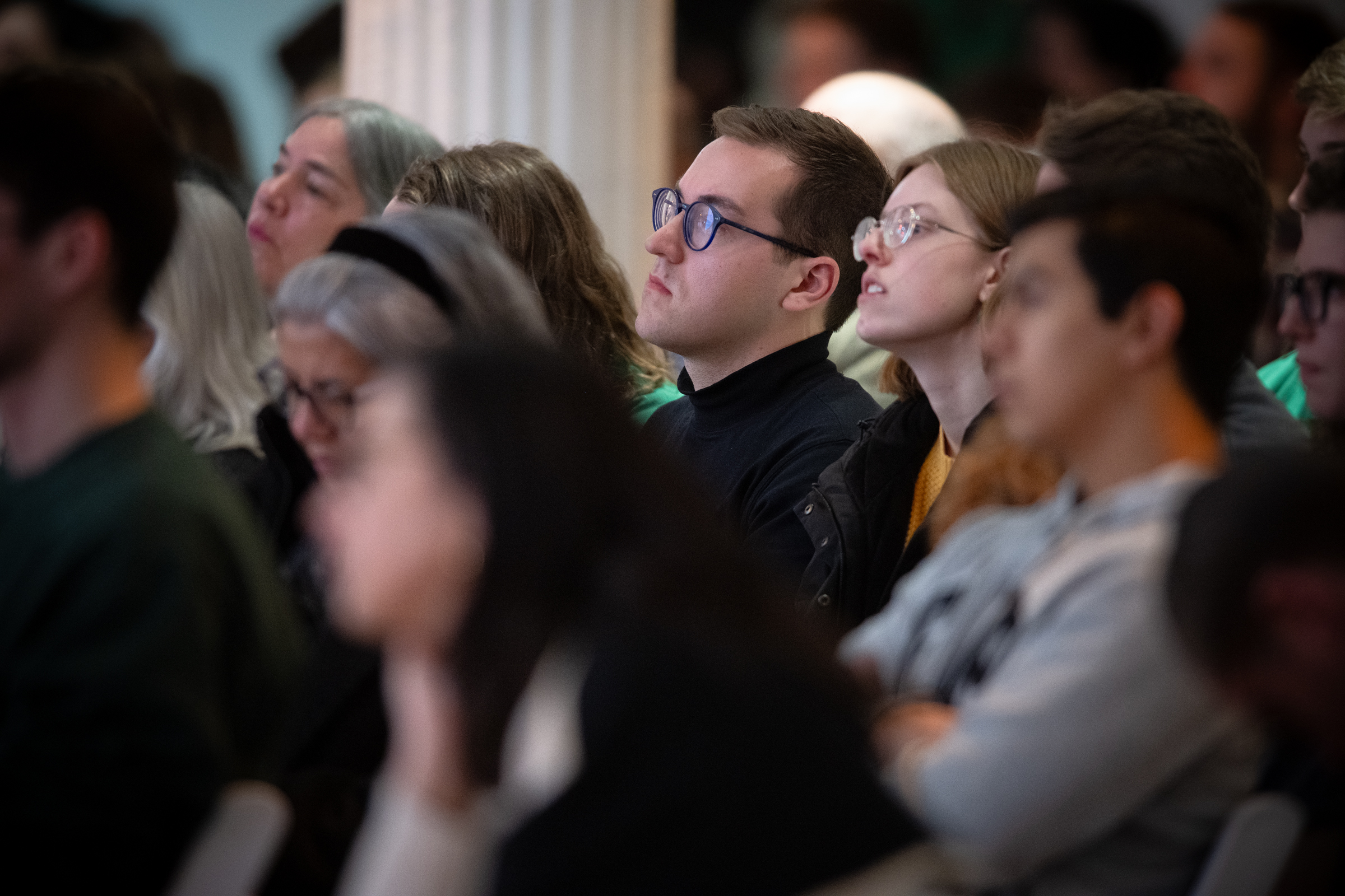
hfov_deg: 5.2
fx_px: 14943
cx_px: 672
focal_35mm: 400
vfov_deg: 3.4
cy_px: 448
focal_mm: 400
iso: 5000
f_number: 2.8
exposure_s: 1/80
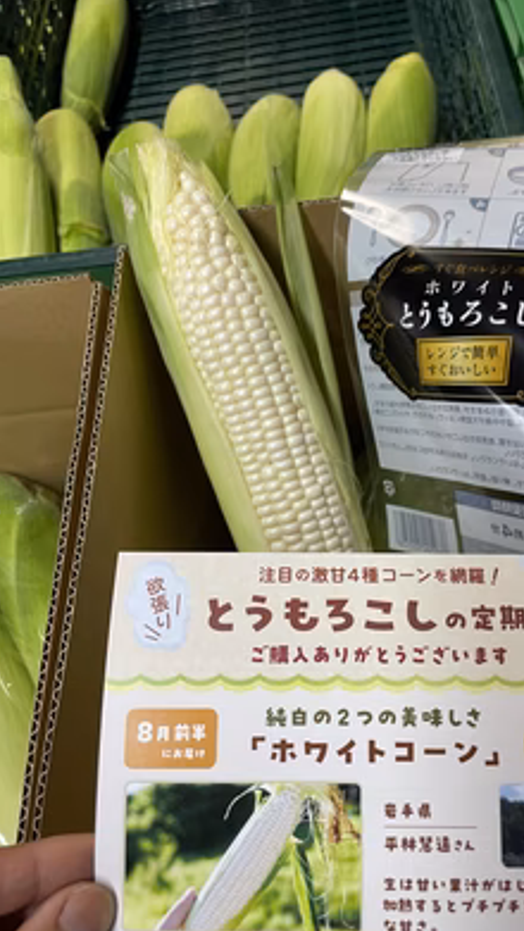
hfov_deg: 40.0
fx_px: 716
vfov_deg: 66.1
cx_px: 314
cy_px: 462
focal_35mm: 29
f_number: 1.6
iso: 64
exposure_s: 1/50
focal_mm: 4.2
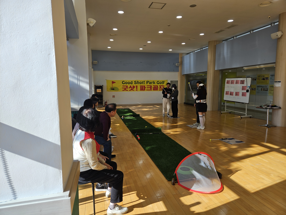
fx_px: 190
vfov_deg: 58.9
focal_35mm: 23
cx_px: 143
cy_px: 108
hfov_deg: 73.9
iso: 25
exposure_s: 1/408
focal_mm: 5.4
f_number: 1.8
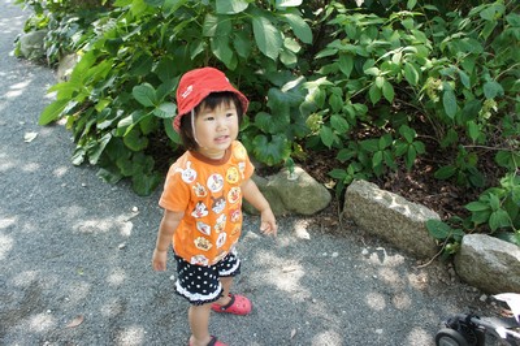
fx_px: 390
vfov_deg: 47.9
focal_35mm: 27
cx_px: 260
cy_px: 173
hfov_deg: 67.4
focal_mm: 18
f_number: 4.5
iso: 200
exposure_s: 1/40
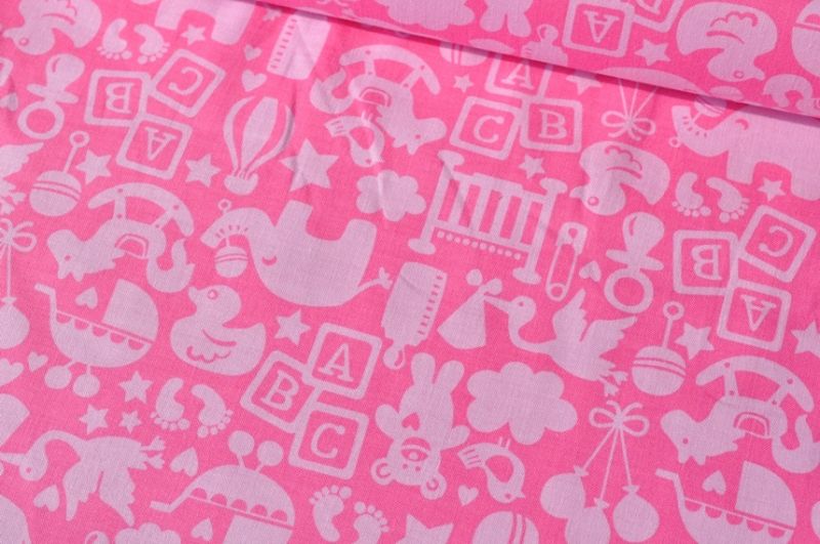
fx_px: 1433
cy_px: 272
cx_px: 410
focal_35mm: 63
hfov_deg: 31.9
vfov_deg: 21.5
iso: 200
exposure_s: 1/400
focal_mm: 42
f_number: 10
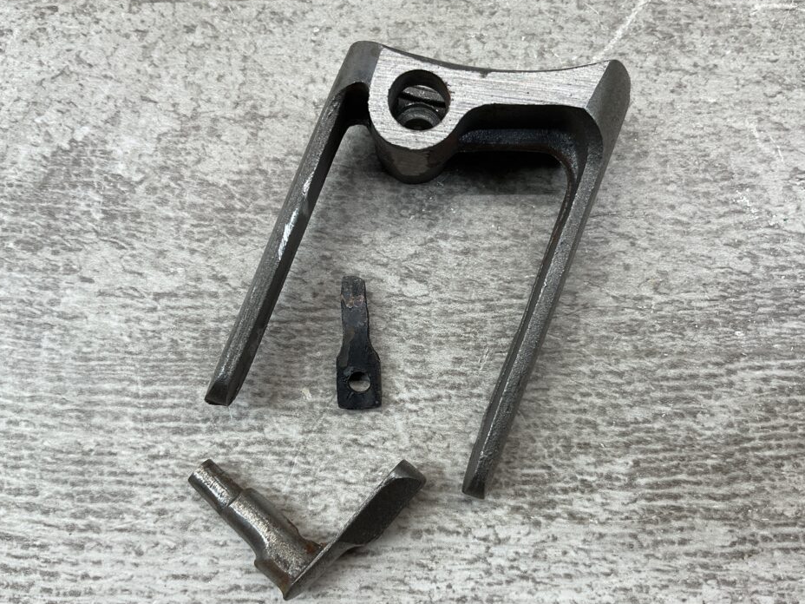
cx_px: 437
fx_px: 744
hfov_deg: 56.7
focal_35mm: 32
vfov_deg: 44.1
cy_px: 320
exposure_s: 1/120
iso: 25
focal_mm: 3
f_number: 1.8
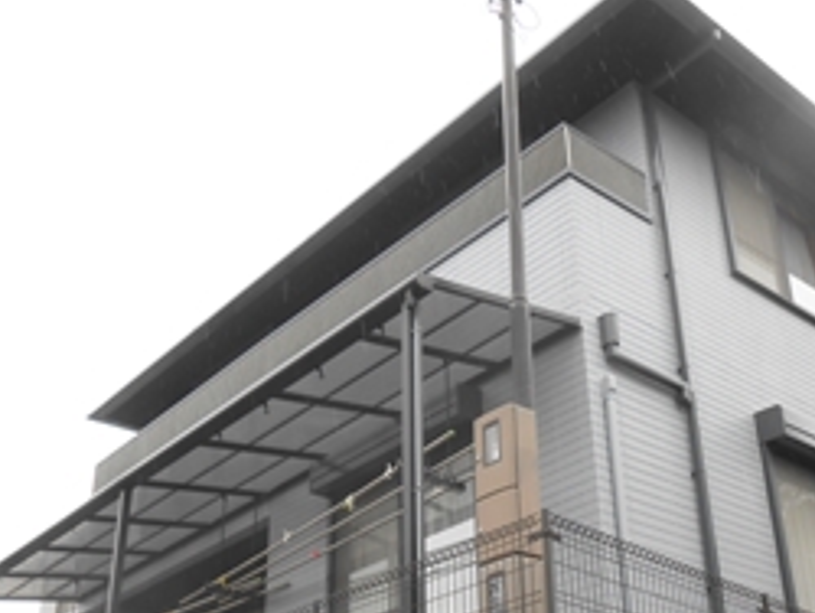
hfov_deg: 41.9
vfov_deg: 32.0
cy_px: 411
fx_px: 1060
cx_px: 468
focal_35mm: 45
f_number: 3.8
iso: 80
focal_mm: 5.3
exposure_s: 1/125
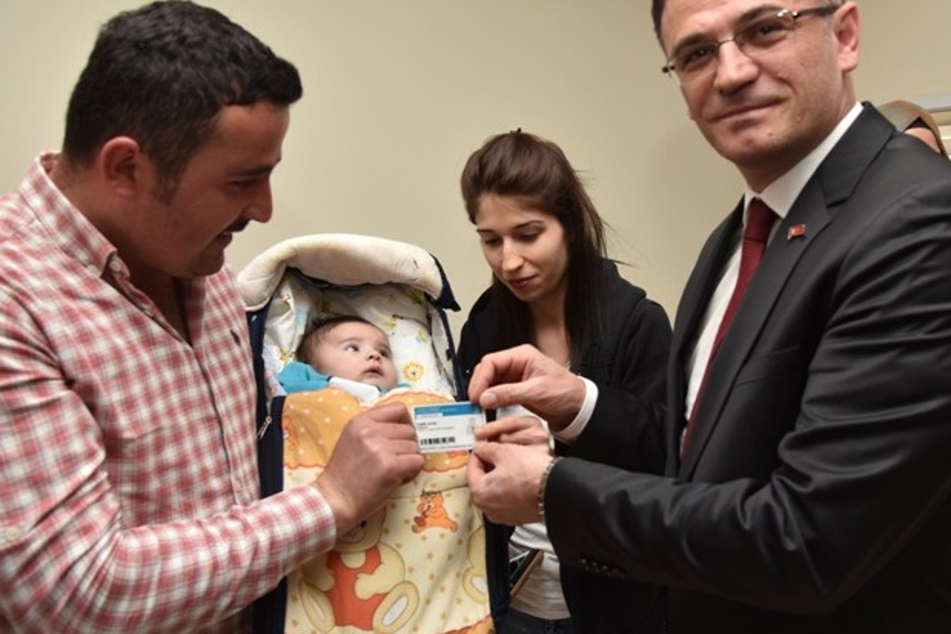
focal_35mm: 31
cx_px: 536
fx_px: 819
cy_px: 312
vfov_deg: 42.3
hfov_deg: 60.1
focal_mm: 24
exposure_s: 1/125
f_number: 5
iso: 400
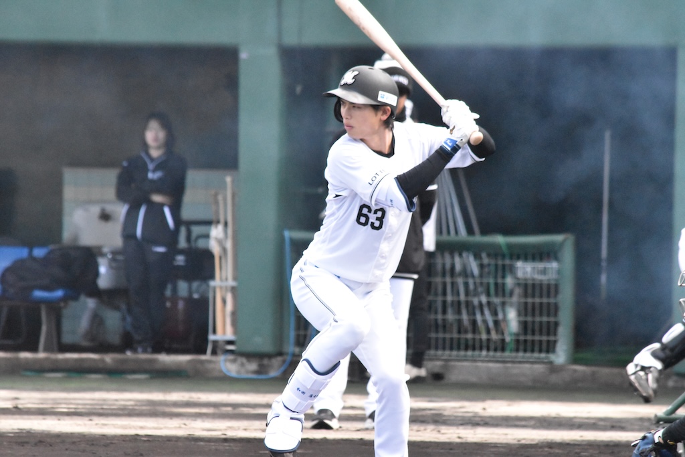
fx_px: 7992
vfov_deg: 3.3
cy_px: 228
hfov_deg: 4.9
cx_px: 342
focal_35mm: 420
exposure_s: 1/4000
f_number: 9
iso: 10000
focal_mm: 280
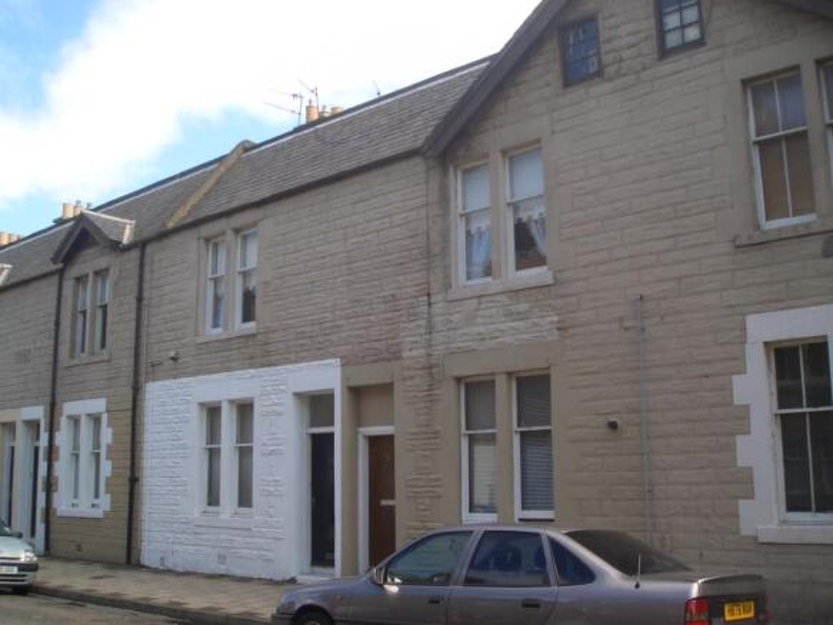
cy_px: 312
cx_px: 416
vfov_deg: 39.6
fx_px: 866
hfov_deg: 51.4
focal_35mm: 36
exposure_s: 1/200
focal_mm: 4.8
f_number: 4
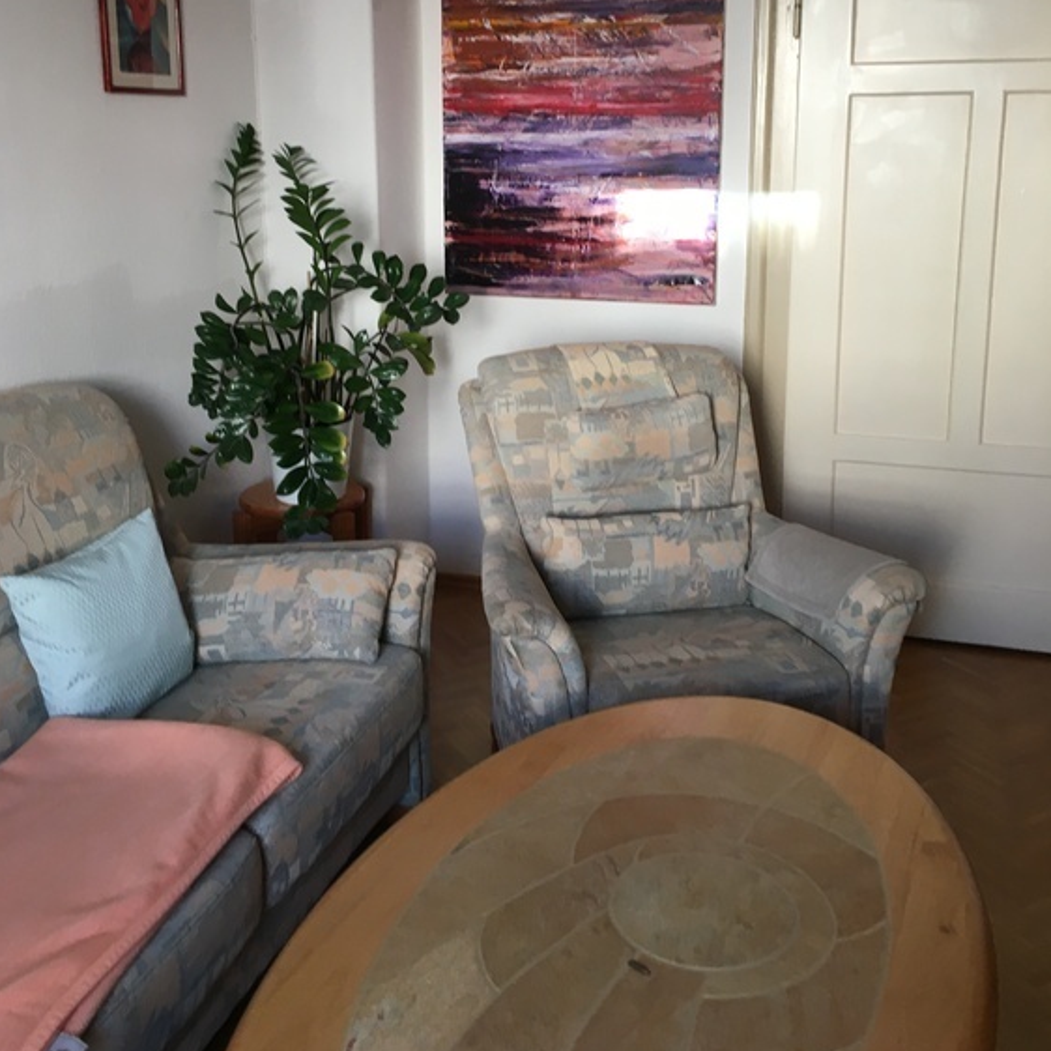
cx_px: 516
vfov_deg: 46.6
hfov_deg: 47.2
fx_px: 1202
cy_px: 370
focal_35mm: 35
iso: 64
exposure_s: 1/33
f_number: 2.2
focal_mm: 4.15
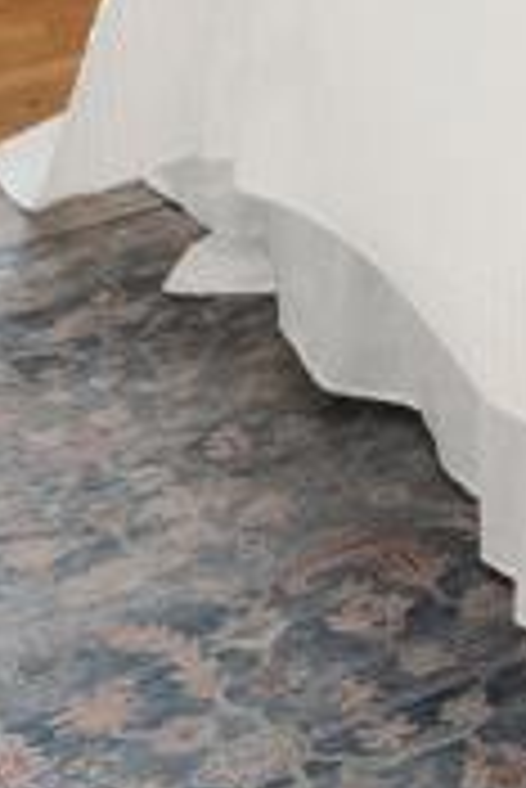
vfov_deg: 13.6
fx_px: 2625
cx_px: 1124
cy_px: -948
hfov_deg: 10.3
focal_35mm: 120
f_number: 9
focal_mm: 14
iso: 250
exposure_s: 1/5
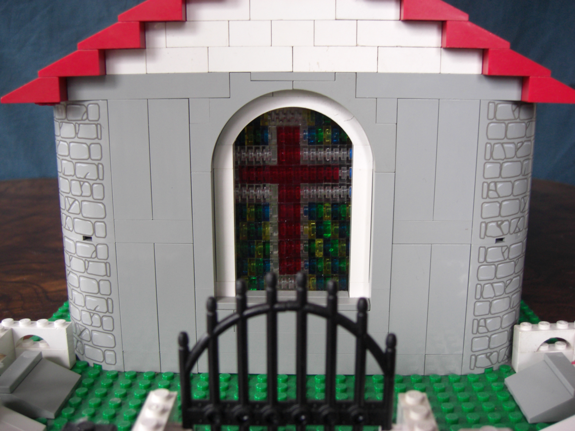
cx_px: 288
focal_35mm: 38
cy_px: 216
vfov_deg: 37.7
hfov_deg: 49.0
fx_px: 631
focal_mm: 7.9
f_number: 2.8
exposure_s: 1/13
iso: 200
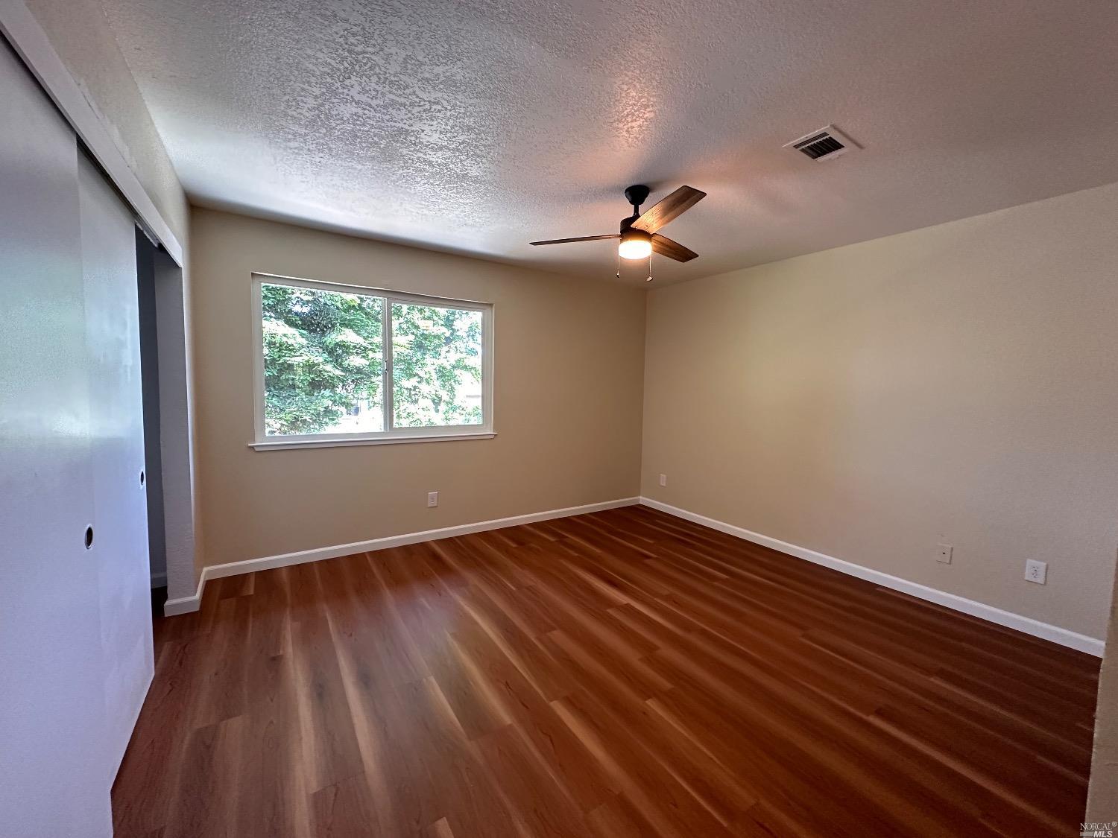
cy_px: 419
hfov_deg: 102.1
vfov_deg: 85.7
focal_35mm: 14
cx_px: 559
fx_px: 452
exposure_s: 1/60
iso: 320
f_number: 2.2
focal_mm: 2.22
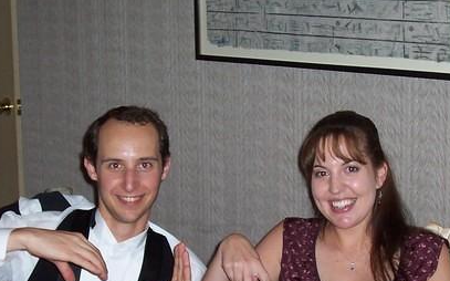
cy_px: 174
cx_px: 232
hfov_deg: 21.9
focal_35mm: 95
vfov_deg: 13.7
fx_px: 1165
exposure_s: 1/60
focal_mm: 8.6
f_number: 3.4
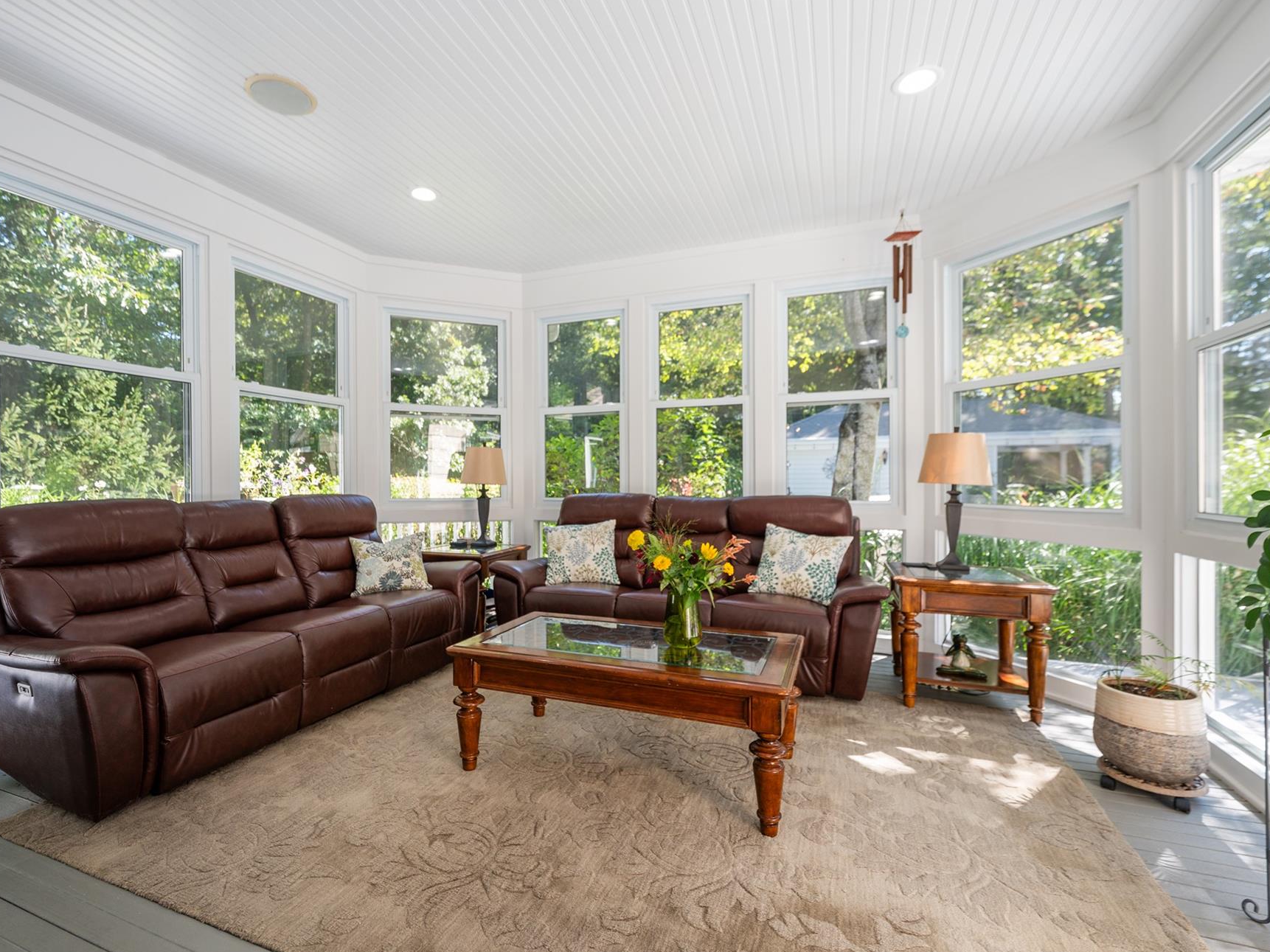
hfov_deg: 94.3
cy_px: 486
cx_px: 584
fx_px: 587
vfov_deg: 78.1
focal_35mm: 16
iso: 320
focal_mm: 14
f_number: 4
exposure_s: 1/200
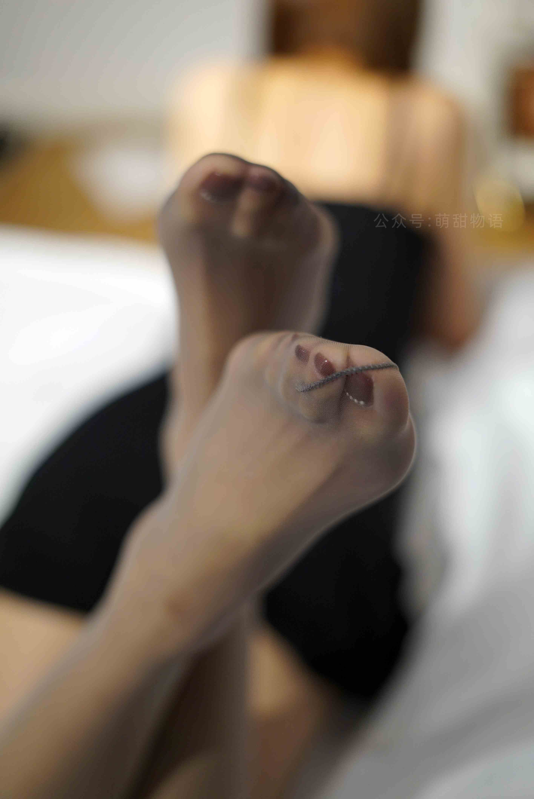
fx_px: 1111
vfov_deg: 39.6
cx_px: 267
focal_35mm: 50
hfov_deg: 27.0
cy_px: 400
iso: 800
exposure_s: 1/320
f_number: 2
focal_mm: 50
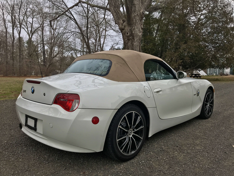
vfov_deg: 49.7
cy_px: 88
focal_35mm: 28
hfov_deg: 63.4
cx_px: 117
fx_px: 189
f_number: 1.8
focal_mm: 3.99
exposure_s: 1/847
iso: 20
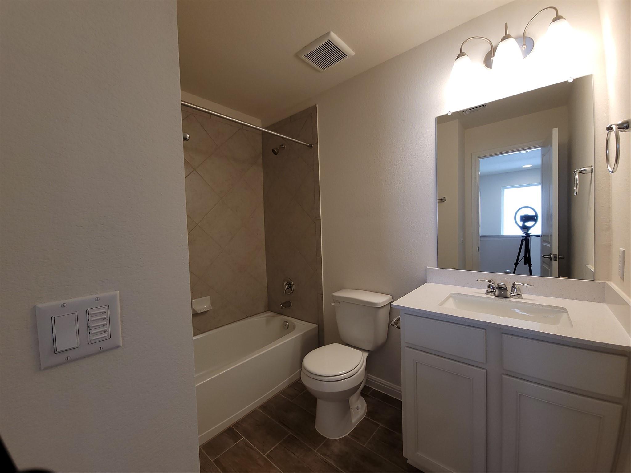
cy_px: 236
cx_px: 316
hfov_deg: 106.2
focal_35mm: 13
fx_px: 237
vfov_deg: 89.9
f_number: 2.2
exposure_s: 1/40
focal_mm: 2.2
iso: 80
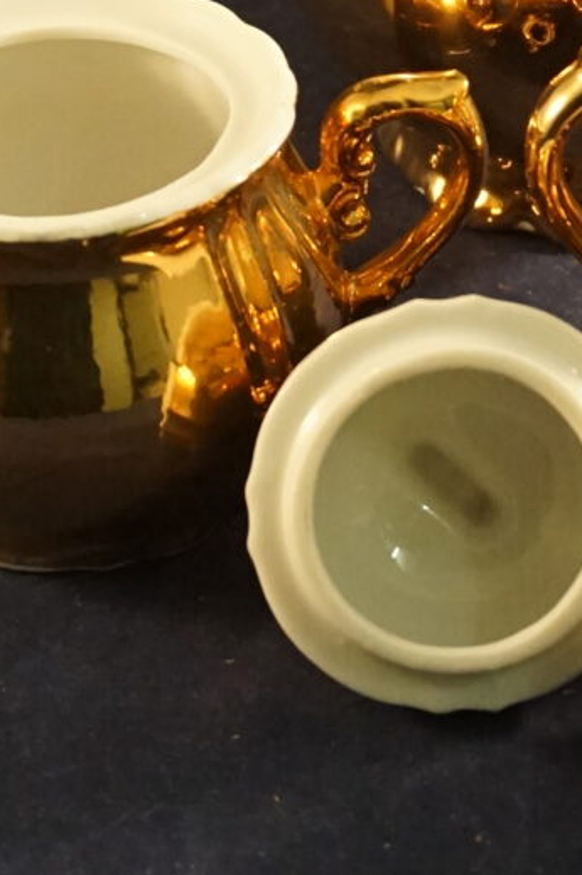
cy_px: -138
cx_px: 461
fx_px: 3641
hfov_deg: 9.1
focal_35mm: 150
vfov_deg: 13.4
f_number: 4.5
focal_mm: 27
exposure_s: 1/160
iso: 3200
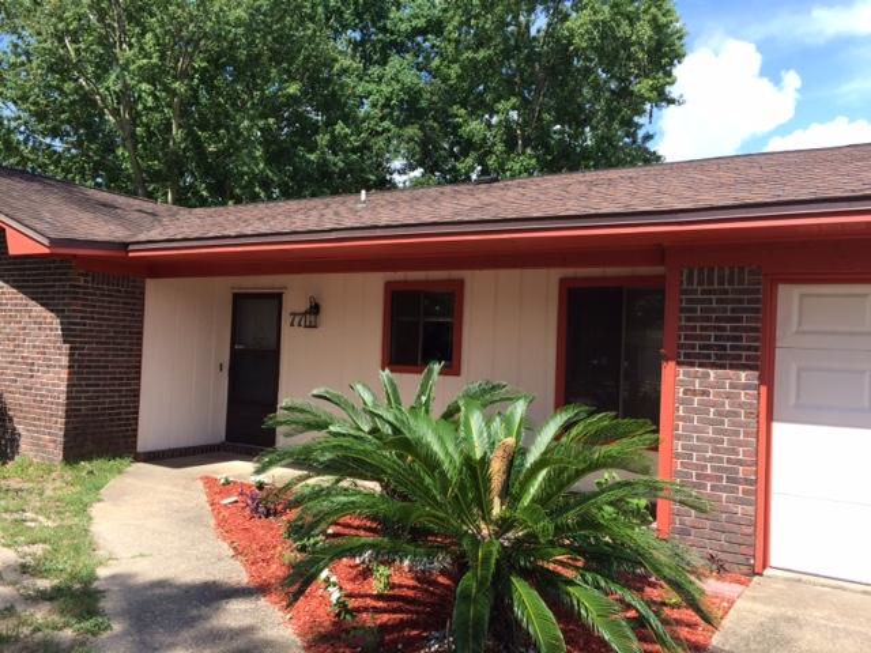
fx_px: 730
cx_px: 436
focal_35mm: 29
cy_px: 326
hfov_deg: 61.7
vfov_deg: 48.2
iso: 32
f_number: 2.2
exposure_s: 1/1140
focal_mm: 4.15
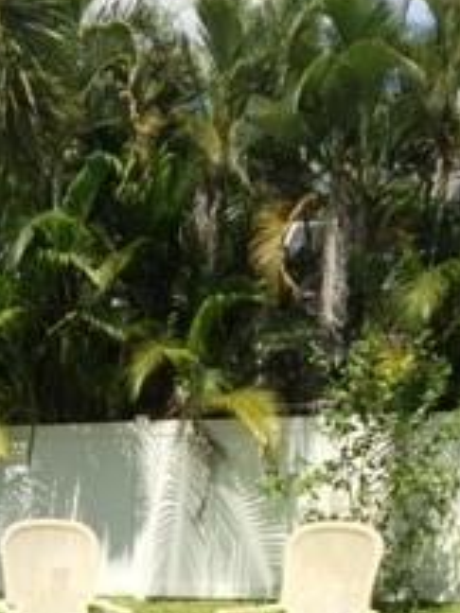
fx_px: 1524
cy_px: 636
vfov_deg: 21.8
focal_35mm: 86
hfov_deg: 16.4
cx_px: -105
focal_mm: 4.15
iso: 32
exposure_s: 1/1721
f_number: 2.2
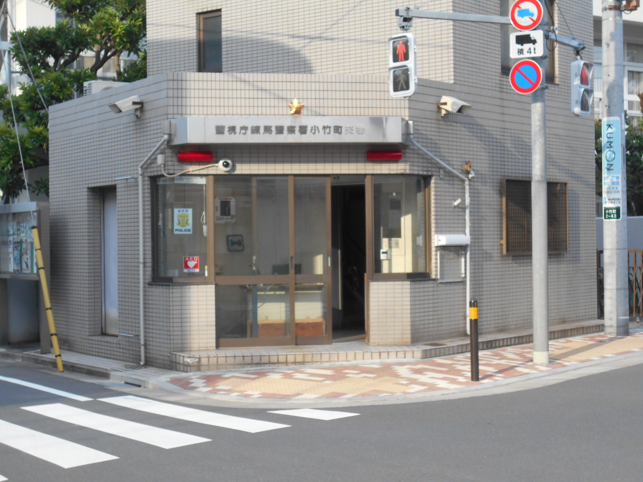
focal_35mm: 66
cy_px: 241
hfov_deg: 29.4
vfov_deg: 22.3
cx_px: 322
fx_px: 1226
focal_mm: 11.6
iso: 220
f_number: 5.3
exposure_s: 1/250
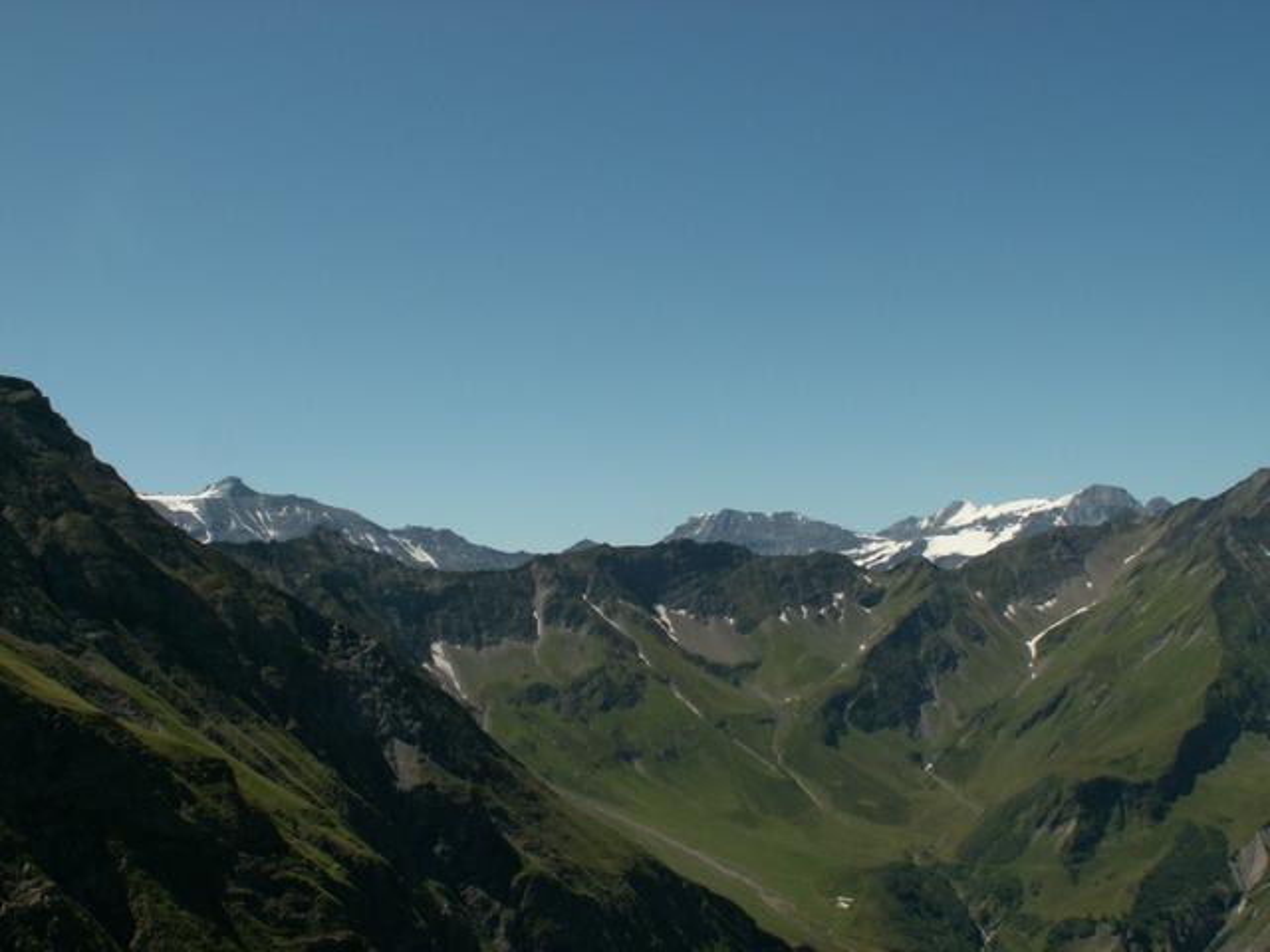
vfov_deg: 33.6
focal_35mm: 43
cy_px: 476
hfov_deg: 43.9
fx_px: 1578
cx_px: 635
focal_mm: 7.22
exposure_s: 1/200
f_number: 8
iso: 50
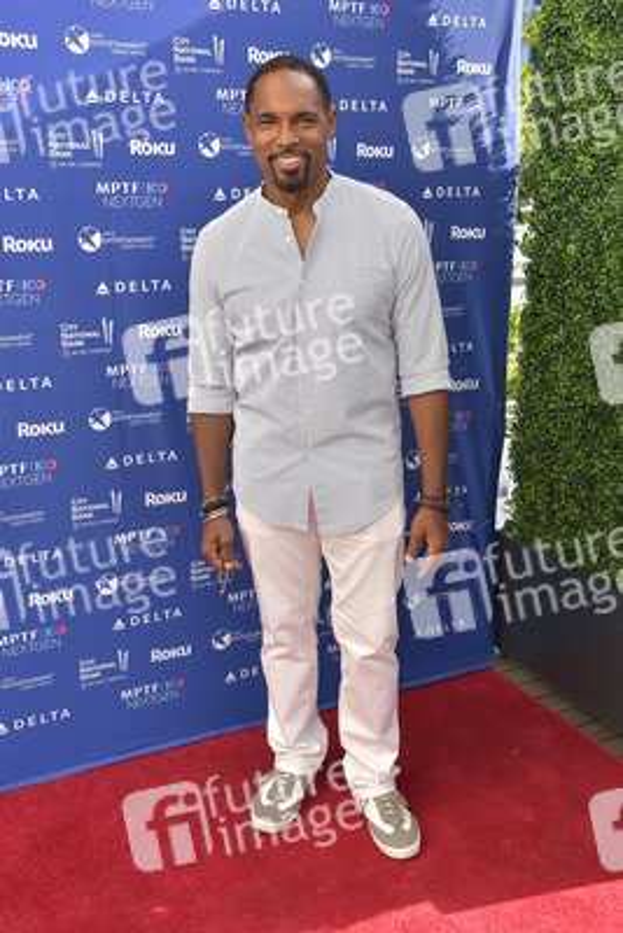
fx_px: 985
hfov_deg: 35.1
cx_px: 312
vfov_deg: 50.7
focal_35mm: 38
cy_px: 466
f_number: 8
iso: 250
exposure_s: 1/250
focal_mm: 38
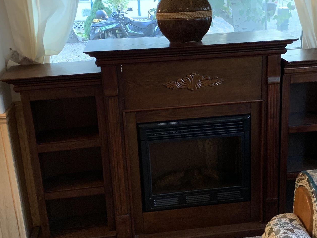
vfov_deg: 30.2
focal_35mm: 48
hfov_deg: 39.5
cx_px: 189
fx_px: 440
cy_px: 107
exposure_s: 1/30
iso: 320
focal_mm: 4.25
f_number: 1.8
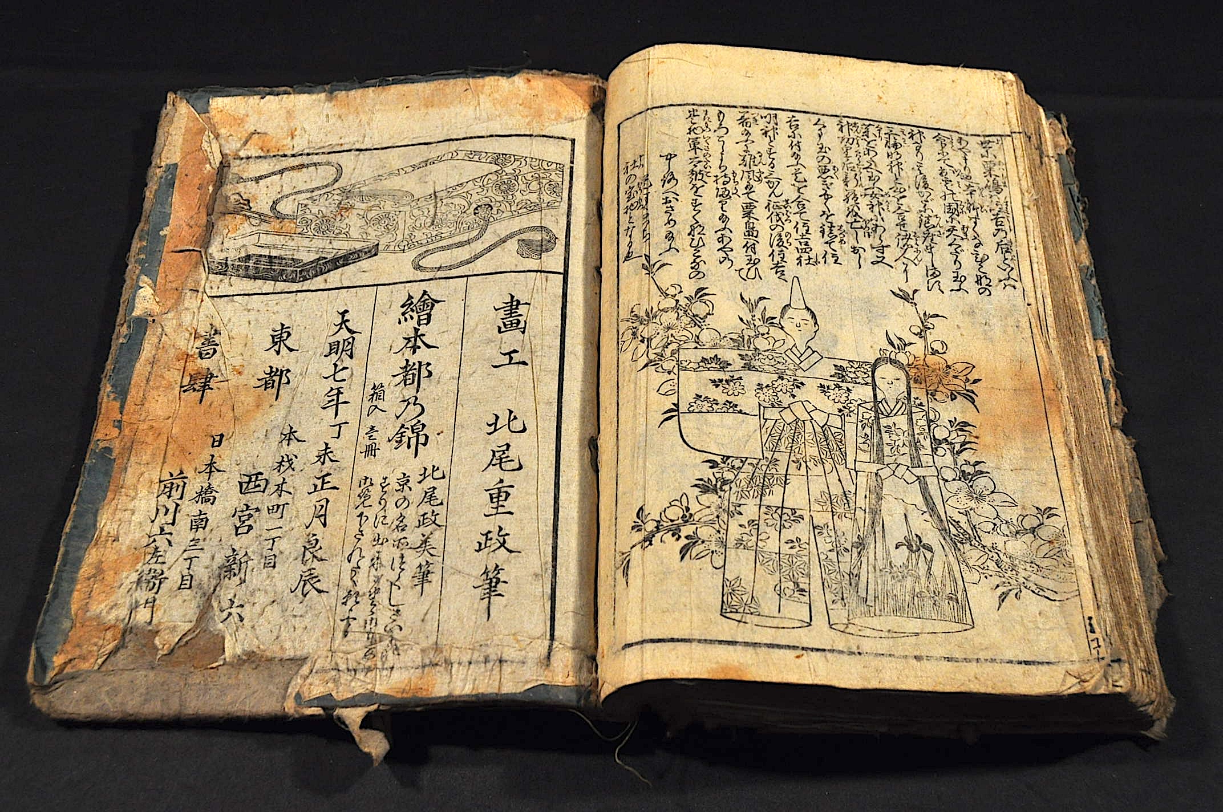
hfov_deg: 43.7
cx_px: 612
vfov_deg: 29.8
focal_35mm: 45
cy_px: 406
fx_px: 1527
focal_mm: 30
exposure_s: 1/250
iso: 800
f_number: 6.3
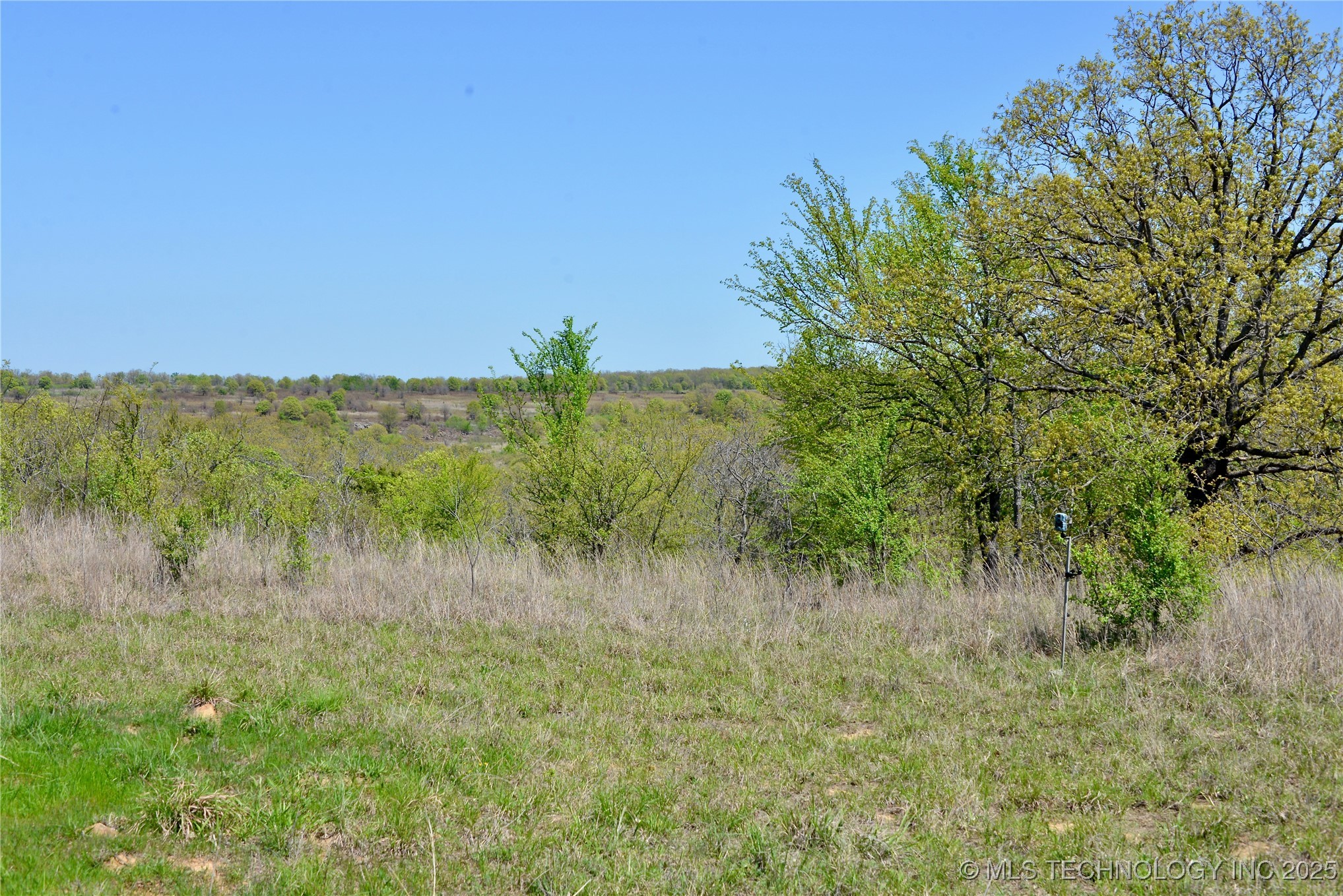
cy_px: 448
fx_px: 1791
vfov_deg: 28.1
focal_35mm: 48
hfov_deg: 41.1
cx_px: 672
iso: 320
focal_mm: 48
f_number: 10
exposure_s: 1/400
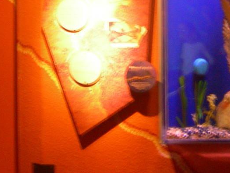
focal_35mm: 116
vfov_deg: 12.6
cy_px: -7
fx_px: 771
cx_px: 243
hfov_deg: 16.5
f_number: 2.8
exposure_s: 1/1.6
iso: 200
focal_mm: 7.8
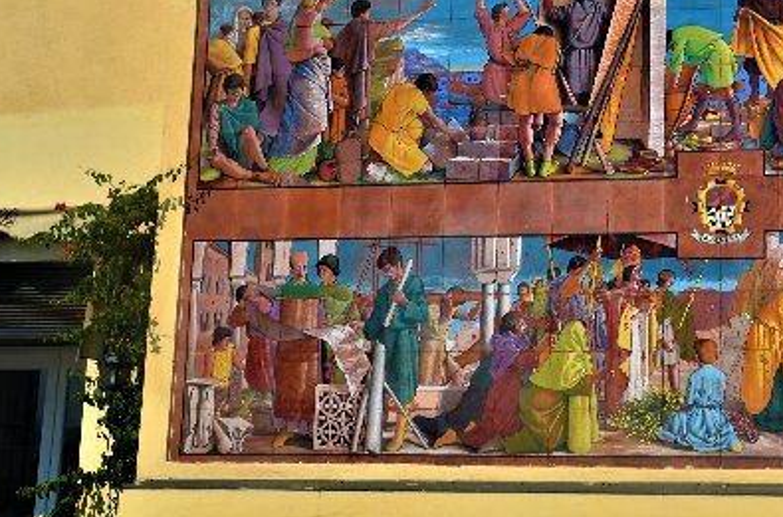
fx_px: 1583
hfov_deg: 26.7
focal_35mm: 73
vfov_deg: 18.3
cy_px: 75
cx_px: 729
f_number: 11
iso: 100
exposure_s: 1/125
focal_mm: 24
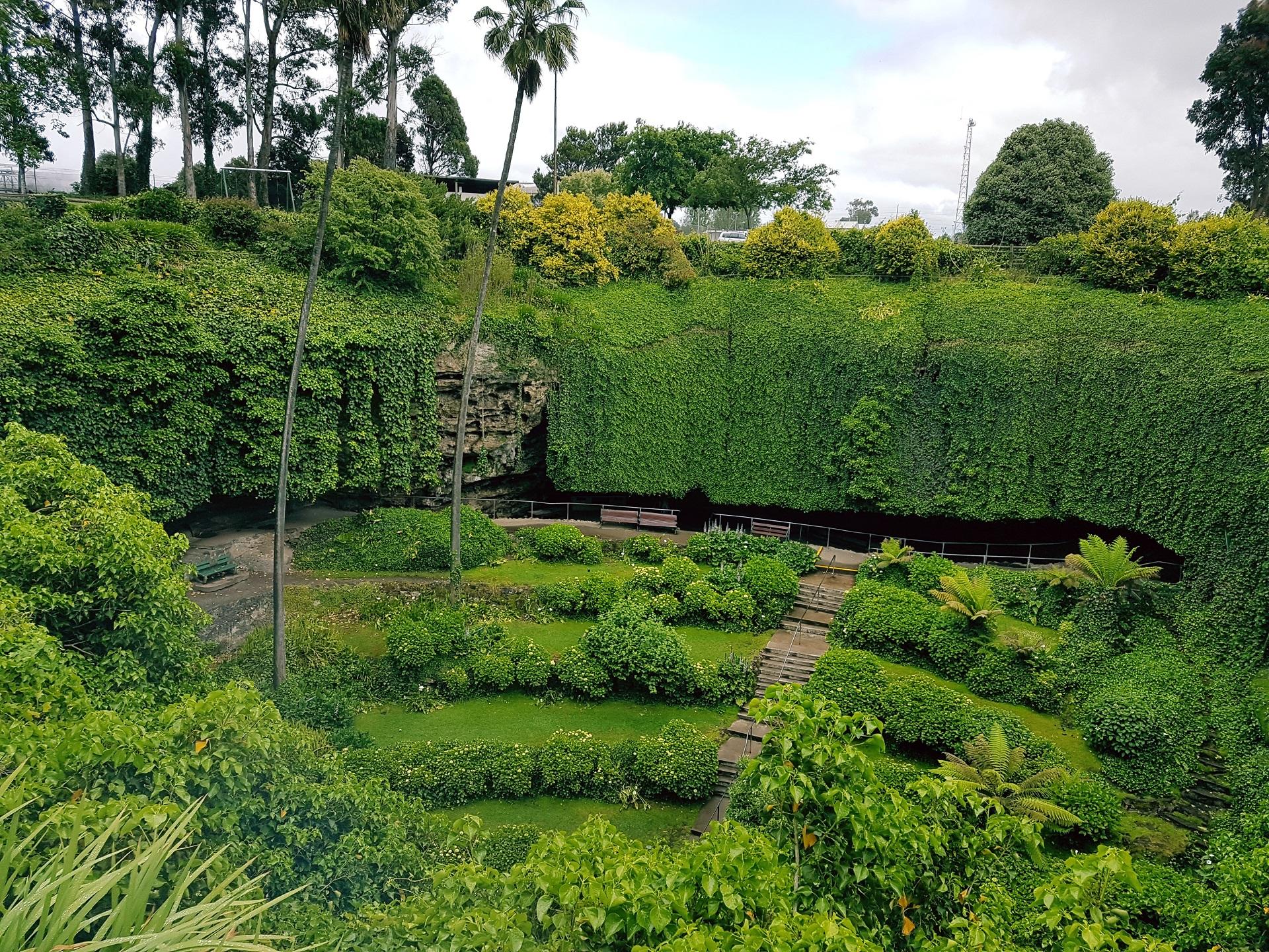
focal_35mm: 26
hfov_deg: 67.3
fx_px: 953
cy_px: 476
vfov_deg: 53.1
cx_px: 634
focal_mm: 4.2
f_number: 1.7
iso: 40
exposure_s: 1/926
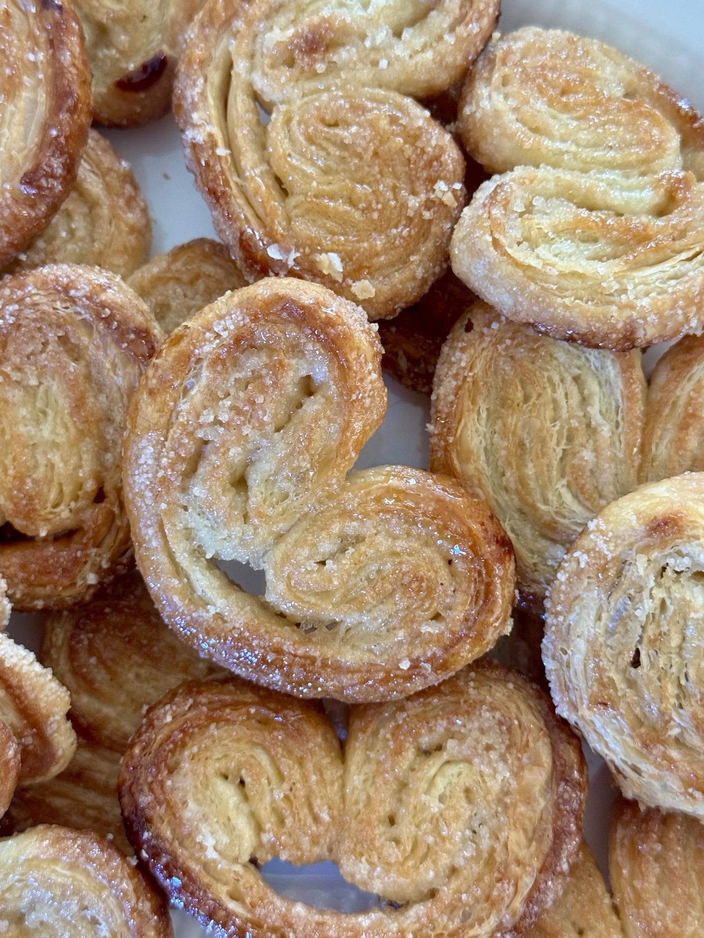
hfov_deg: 29.7
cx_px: 352
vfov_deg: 38.9
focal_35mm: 49
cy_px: 475
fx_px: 1328
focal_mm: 6.76
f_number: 1.78
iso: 200
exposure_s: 1/60
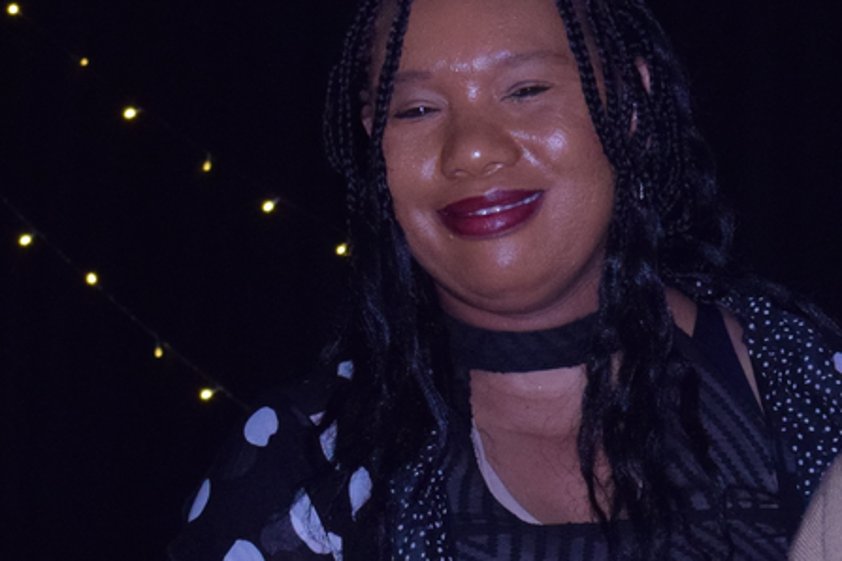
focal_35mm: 277
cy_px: 521
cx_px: 1028
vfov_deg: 5.0
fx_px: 6471
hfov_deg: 7.4
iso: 1000
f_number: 8
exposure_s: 1/60
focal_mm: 55
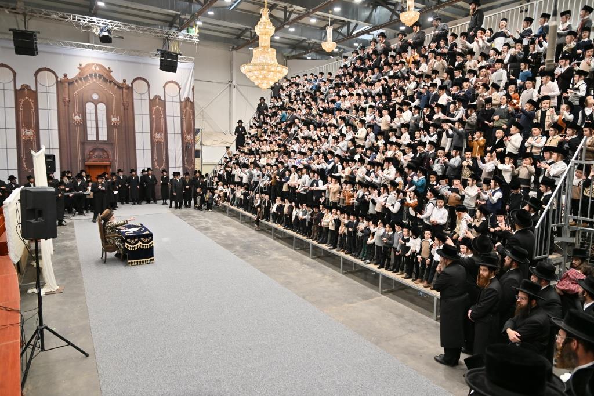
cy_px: 198
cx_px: 297
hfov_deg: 73.7
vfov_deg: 53.1
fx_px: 396
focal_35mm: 24
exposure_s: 1/100
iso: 160
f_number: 4
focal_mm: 24
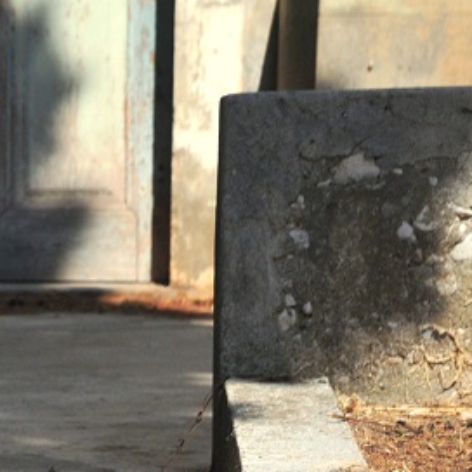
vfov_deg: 7.4
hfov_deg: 7.3
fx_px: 3610
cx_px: -296
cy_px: 511
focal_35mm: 234
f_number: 8
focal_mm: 50
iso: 320
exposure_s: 1/1600
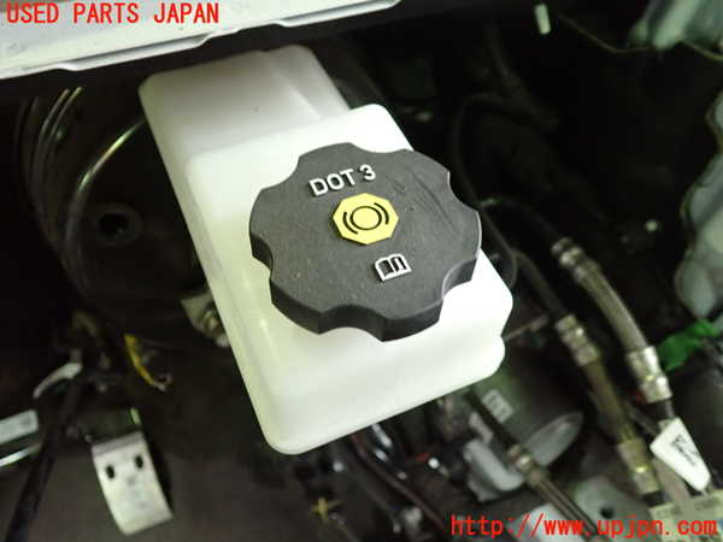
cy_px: 271
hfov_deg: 60.0
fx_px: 627
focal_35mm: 30
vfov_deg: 46.8
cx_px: 362
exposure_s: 1/30
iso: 800
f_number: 2.3
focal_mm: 5.4
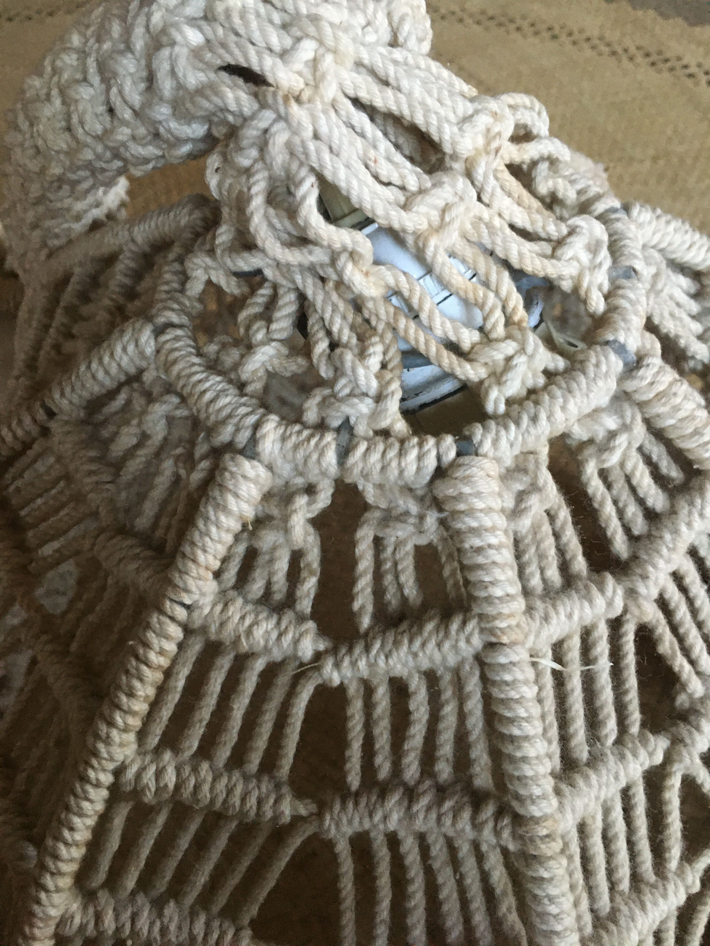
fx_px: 793
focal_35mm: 29
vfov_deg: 61.7
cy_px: 473
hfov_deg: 48.2
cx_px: 355
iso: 200
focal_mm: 4.15
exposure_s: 1/25
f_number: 2.2
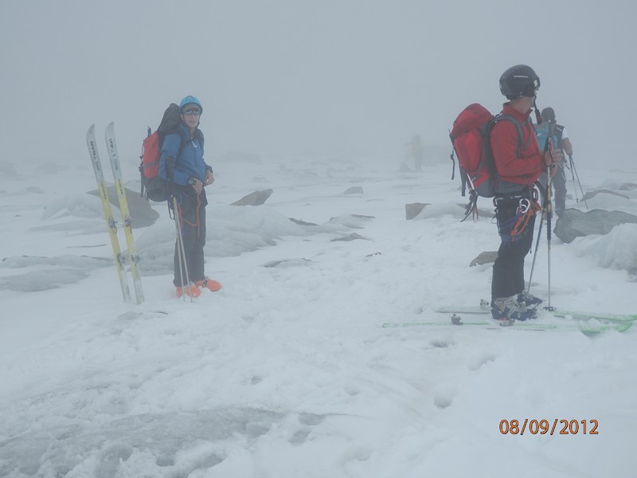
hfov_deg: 38.9
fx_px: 902
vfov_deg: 29.7
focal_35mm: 49
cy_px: 239
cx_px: 318
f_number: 11.2
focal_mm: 8.9
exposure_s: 1/125
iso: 80
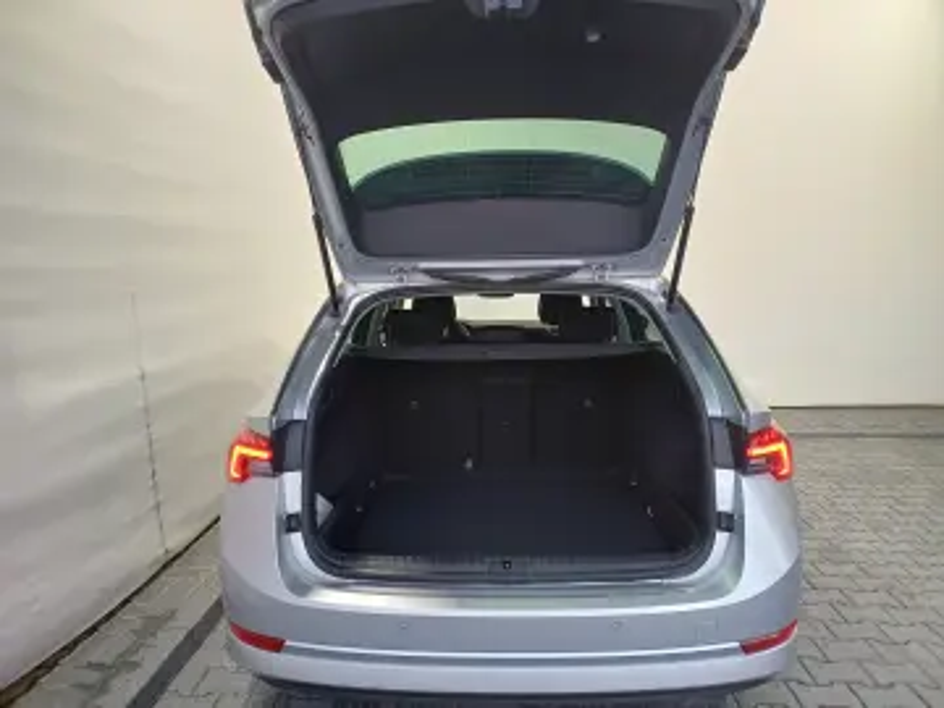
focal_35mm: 25
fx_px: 682
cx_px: 472
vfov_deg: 54.9
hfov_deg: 69.4
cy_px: 354
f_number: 1.8
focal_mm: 4.65
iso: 160
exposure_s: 1/60
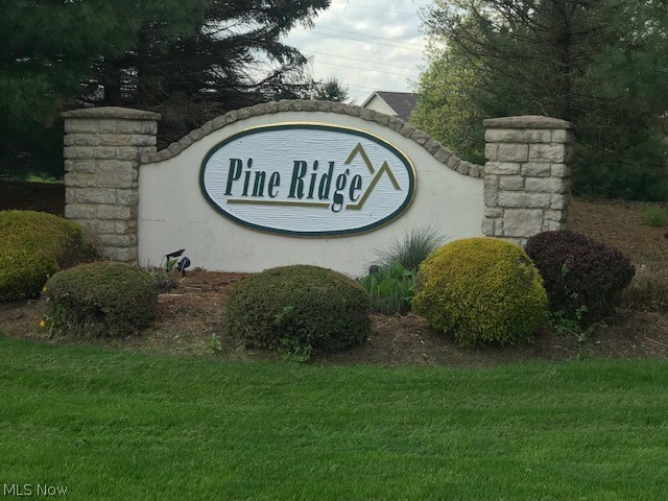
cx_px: 334
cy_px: 250
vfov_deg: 25.7
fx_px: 1100
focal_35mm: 57
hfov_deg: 33.8
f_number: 2.8
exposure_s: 1/319
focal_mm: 6.6
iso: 20
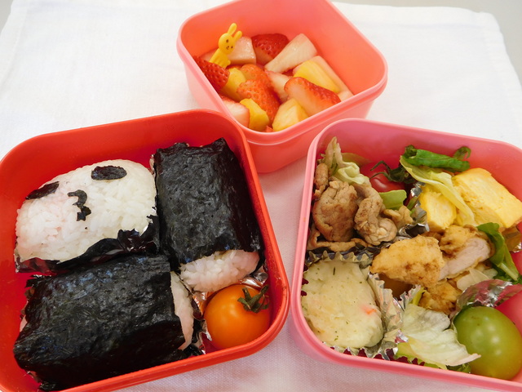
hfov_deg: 69.4
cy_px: 196
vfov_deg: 54.9
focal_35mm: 25
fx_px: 377
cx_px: 261
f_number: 3.4
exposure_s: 1/30
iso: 140
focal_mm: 4.5
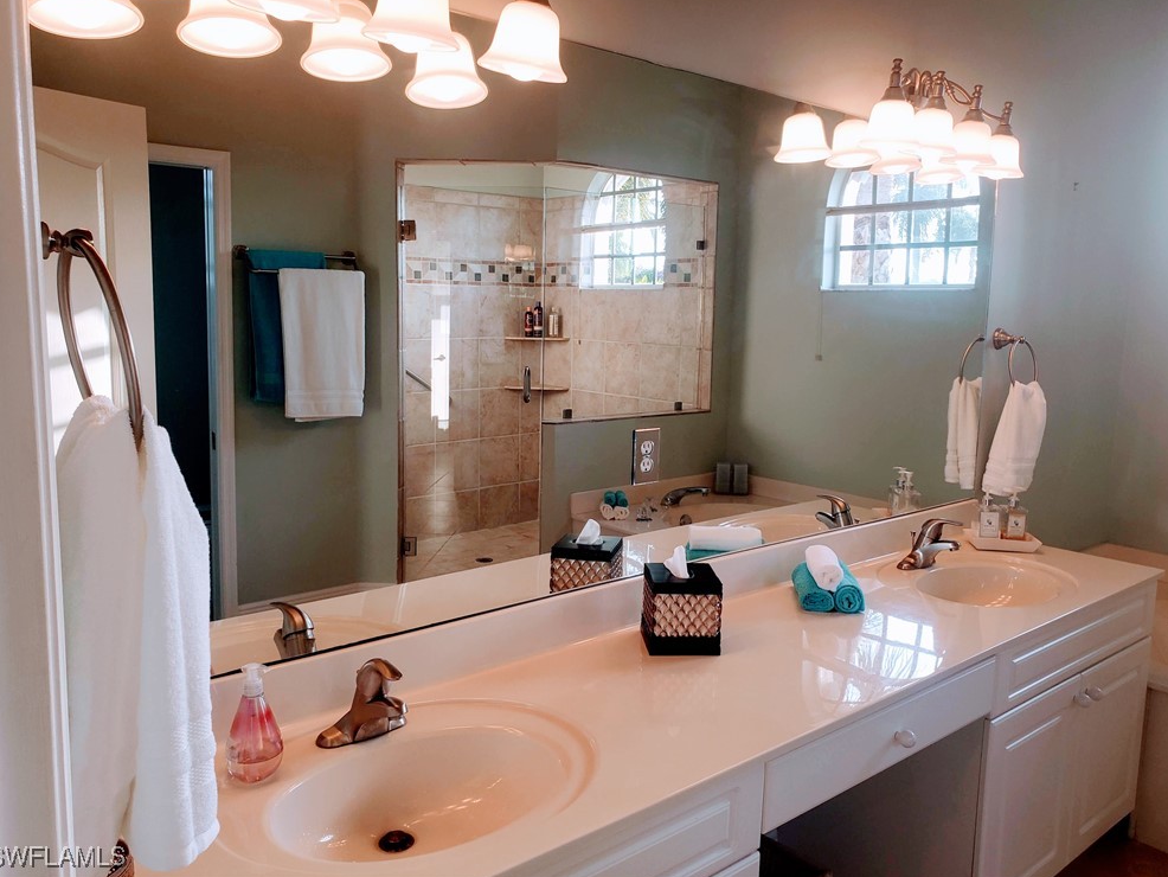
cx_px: 588
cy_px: 428
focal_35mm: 27
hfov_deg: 65.3
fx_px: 911
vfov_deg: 51.4
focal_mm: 4.3
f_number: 2.4
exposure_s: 1/60
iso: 80
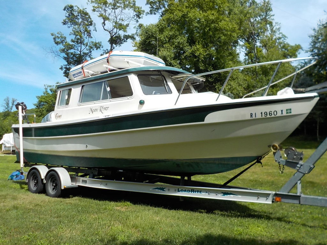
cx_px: 164
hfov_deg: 60.0
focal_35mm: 30
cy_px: 122
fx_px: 283
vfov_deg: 46.8
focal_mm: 4.1
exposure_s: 1/1000
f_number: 3.3
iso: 125
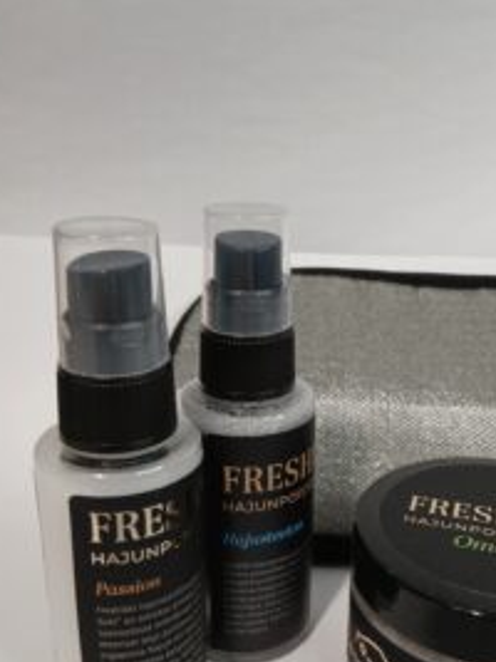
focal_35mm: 39
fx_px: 746
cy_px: 352
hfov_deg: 36.2
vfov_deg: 47.9
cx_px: 355
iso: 125
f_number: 1.8
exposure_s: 1/50.3
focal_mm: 3.98
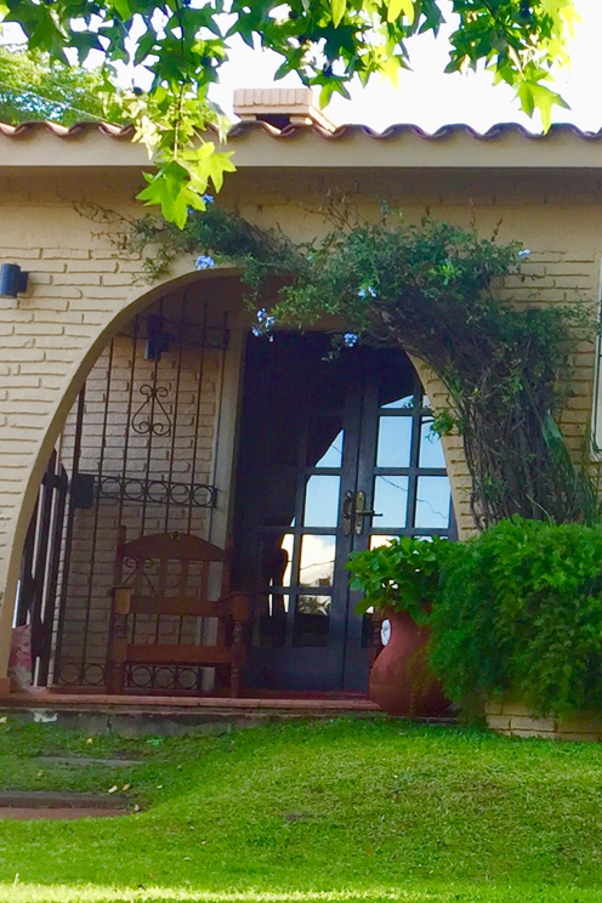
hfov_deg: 15.5
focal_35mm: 83
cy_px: 458
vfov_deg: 24.5
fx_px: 2082
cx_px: 824
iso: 32
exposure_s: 1/100
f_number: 2.2
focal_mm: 4.15
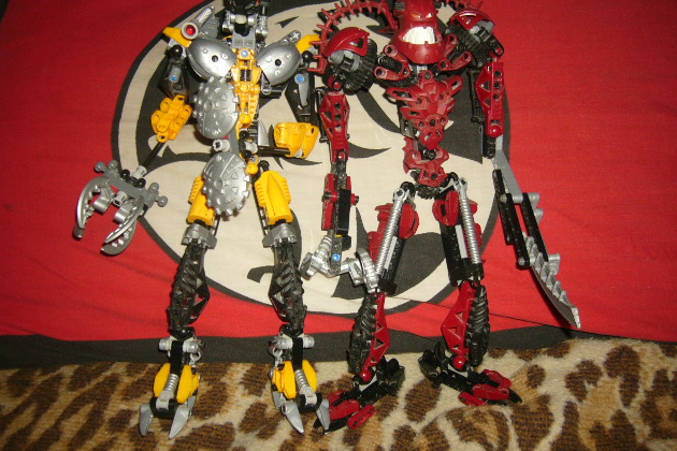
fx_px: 696
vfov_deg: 35.9
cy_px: 200
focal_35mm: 37
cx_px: 334
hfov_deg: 51.9
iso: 100
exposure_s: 1/60
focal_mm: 5.8
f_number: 2.8
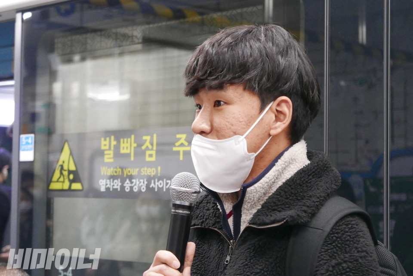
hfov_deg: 22.1
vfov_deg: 14.9
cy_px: 138
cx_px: 206
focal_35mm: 92
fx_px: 1056
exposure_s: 1/100
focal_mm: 34
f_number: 2.8
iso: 1600
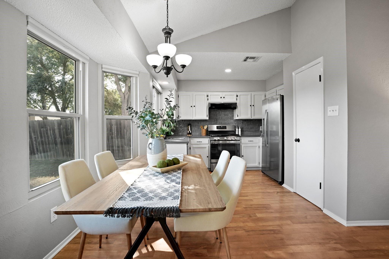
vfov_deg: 73.8
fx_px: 173
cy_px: 130
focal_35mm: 16
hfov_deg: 96.7
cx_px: 194
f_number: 8
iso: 1250
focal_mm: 16
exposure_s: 1/15
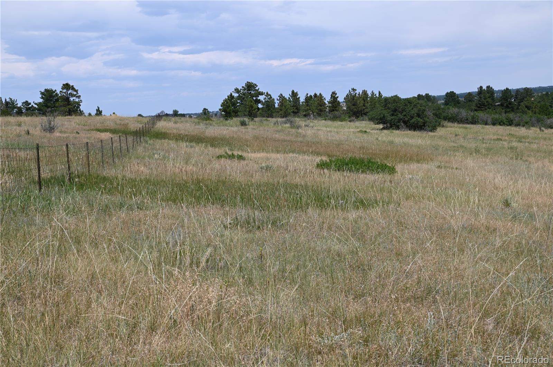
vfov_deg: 33.3
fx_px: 614
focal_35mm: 40
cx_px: 276
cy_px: 184
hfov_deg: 48.5
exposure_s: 1/400
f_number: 7.1
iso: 100
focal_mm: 40
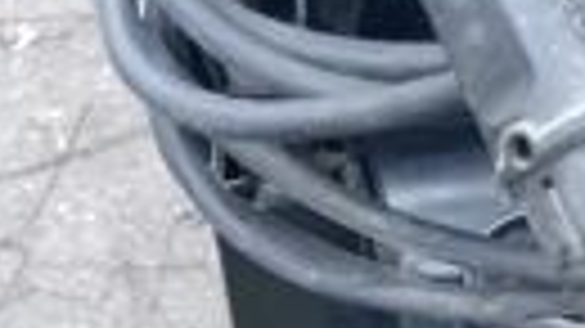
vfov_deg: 14.4
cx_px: 554
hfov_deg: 24.4
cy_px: 189
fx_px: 1302
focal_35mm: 84
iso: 1013
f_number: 1.8
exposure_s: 1/16.7
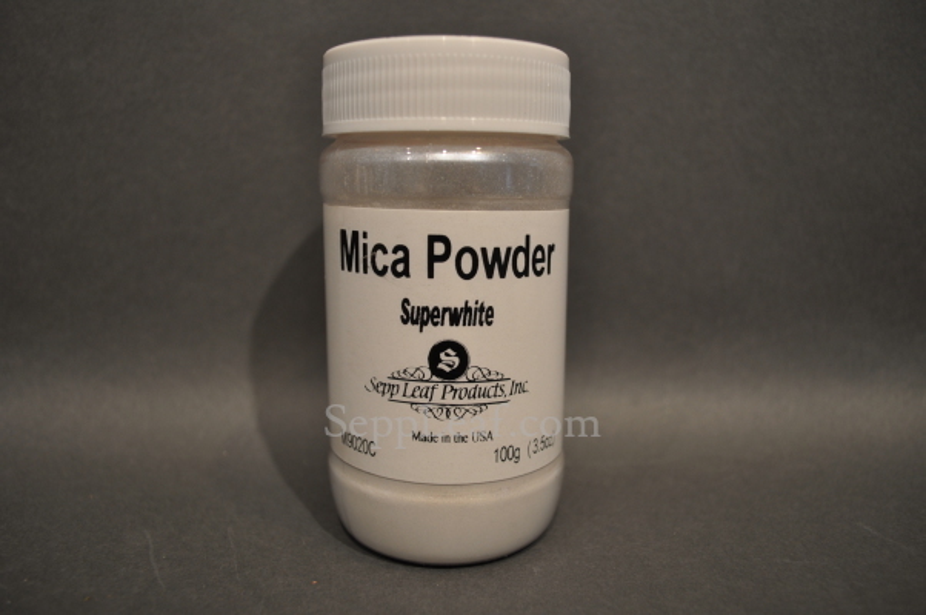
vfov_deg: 43.5
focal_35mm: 30
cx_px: 463
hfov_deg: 62.0
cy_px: 308
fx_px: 771
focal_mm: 20
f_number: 3.8
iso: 250
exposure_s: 1/125
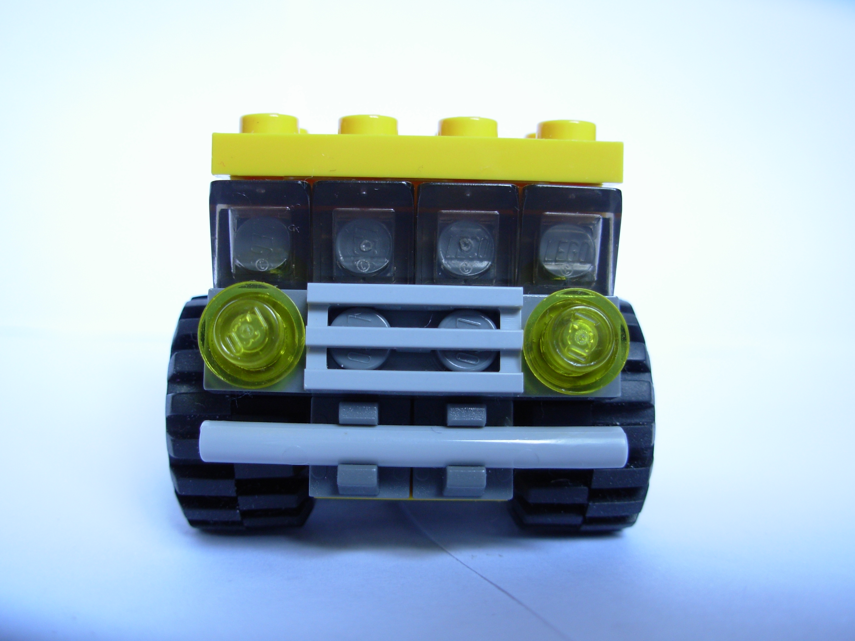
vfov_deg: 37.7
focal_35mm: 38
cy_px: 320
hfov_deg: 49.0
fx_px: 939
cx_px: 428
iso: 50
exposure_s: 1/10.4
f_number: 2.9
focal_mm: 6.3
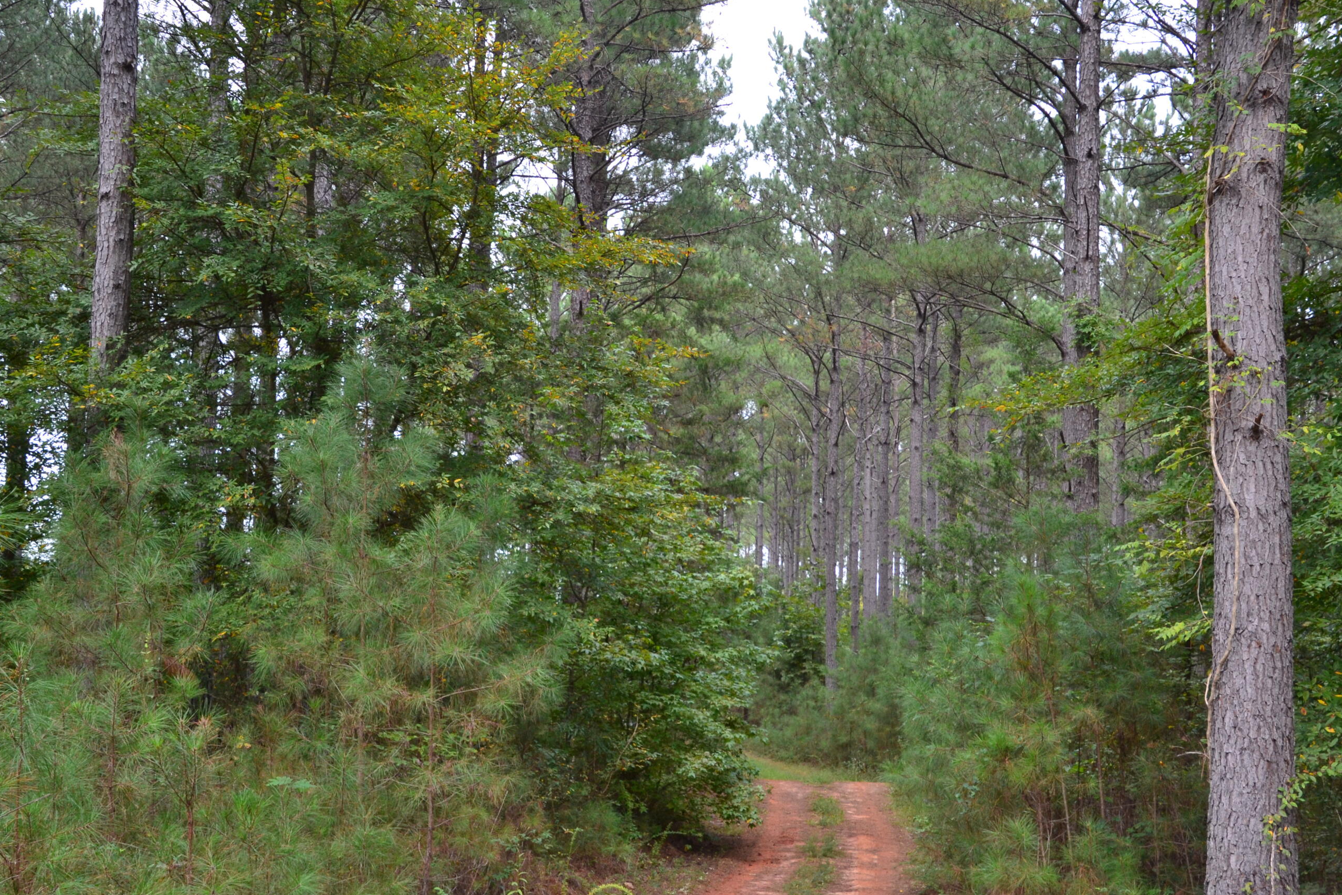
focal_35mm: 42
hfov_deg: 46.4
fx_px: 1566
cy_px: 500
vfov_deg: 31.9
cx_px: 688
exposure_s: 1/100
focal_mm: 24
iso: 400
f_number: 9
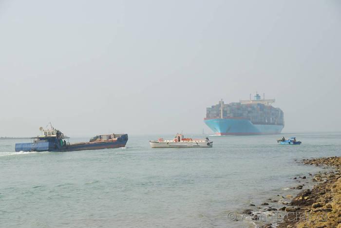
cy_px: 114
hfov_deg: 24.6
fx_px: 782
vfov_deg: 16.6
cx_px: 170
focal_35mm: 82
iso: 100
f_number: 7.1
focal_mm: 55
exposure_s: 1/320
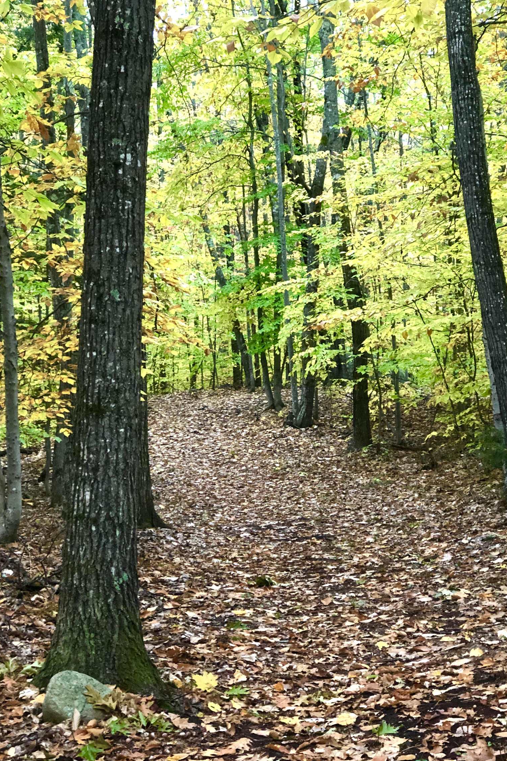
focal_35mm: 60
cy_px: 384
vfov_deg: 33.4
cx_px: 265
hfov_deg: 22.6
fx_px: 1267
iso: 250
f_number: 2.8
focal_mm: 6.6
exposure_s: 1/30
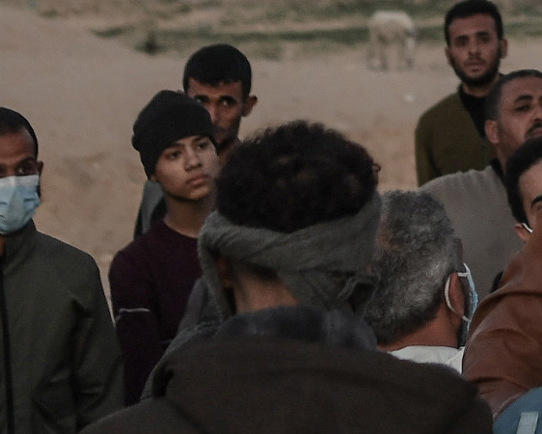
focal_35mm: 317
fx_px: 5087
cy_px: -618
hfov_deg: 6.0
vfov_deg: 4.8
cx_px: 946
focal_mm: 46
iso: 320
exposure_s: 1/160
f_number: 2.8
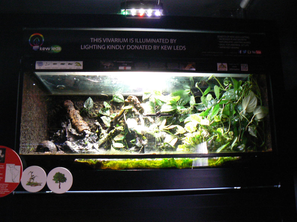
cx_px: 148
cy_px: 111
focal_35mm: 36
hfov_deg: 51.4
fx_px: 309
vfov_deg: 39.7
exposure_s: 1/13
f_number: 2.8
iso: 200
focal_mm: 6
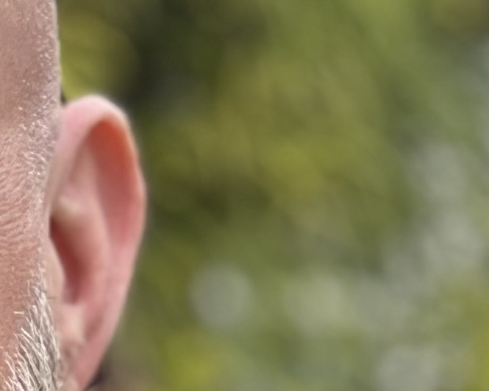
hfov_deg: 4.2
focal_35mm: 456
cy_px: 699
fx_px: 6599
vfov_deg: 3.4
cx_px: -366
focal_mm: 9
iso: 25
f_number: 2.8
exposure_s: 1/121
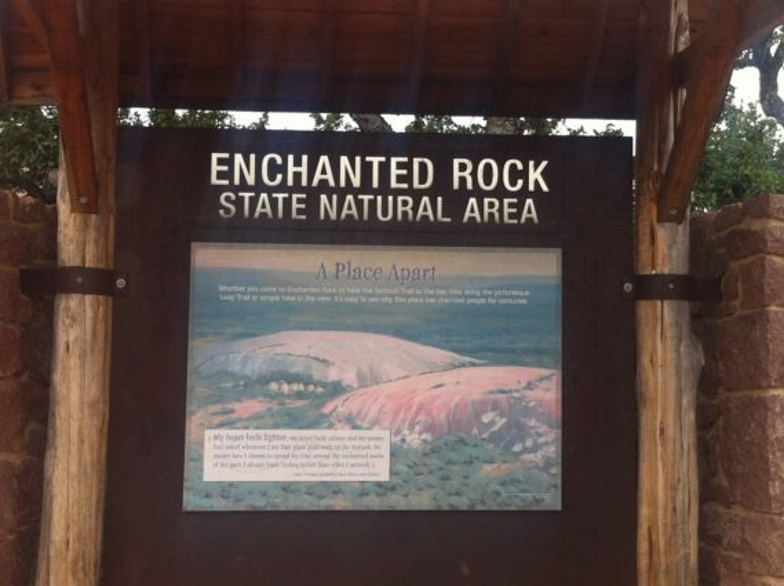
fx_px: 1425
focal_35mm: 63
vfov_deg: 23.2
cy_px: 260
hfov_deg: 30.8
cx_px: 405
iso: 80
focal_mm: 3.85
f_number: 2.8
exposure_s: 1/402
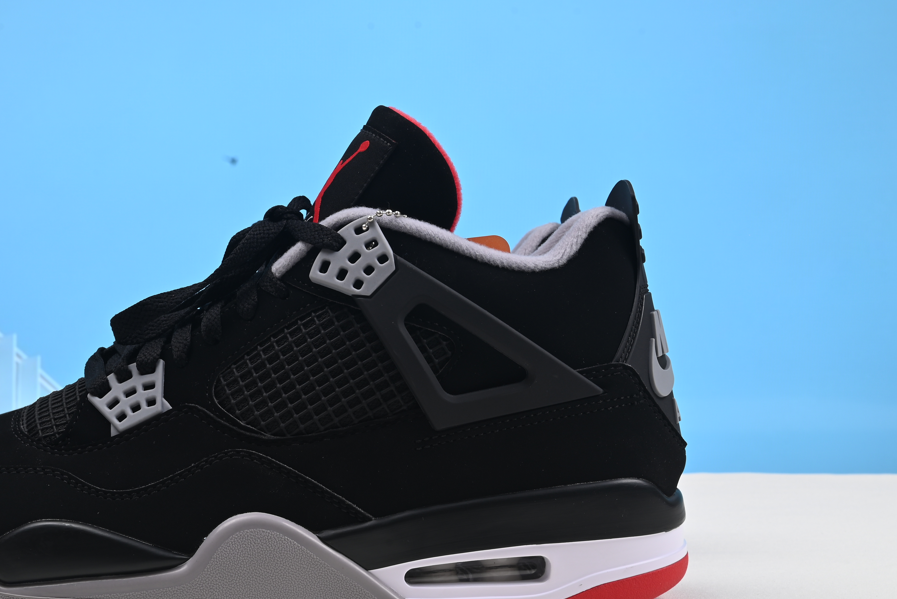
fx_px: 1595
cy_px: 249
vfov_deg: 21.2
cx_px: 319
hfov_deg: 31.2
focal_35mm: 64
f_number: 16
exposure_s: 1/2.5
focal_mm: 40
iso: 100
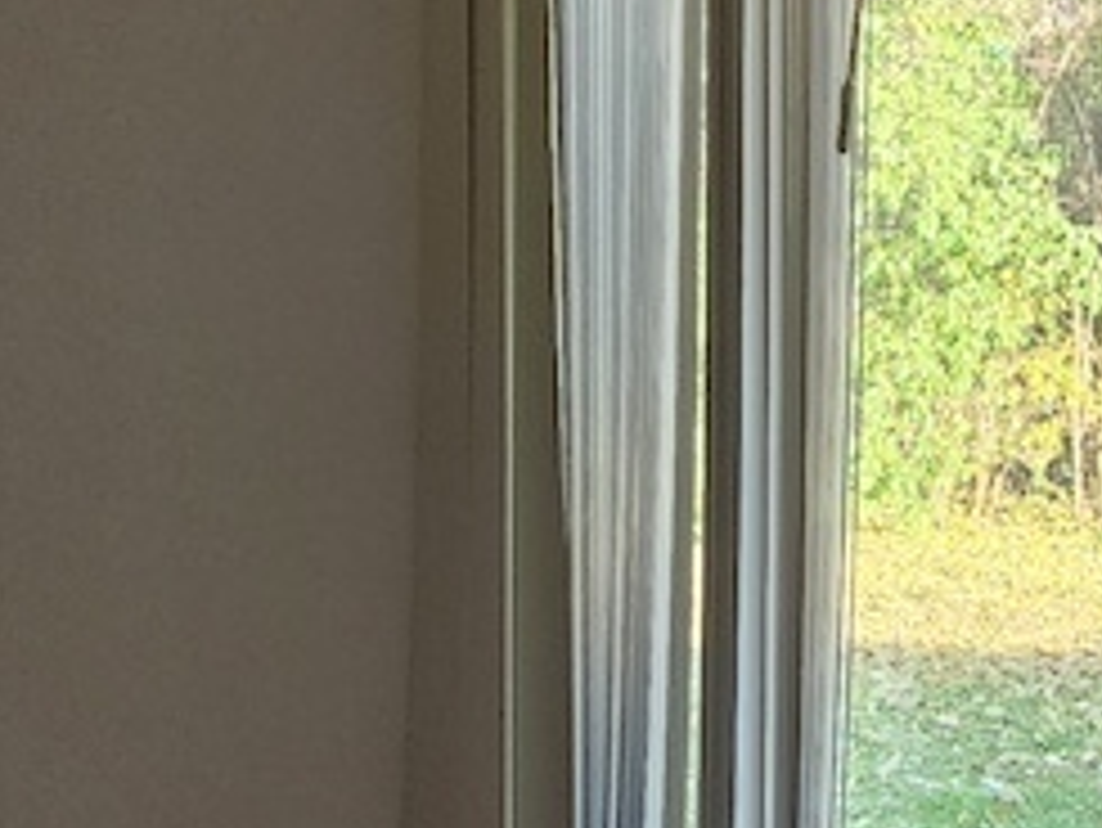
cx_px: 1529
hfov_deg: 15.4
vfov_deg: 12.4
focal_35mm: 120
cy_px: 495
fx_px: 3822
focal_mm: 6.4
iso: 160
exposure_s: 1/120
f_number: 1.8
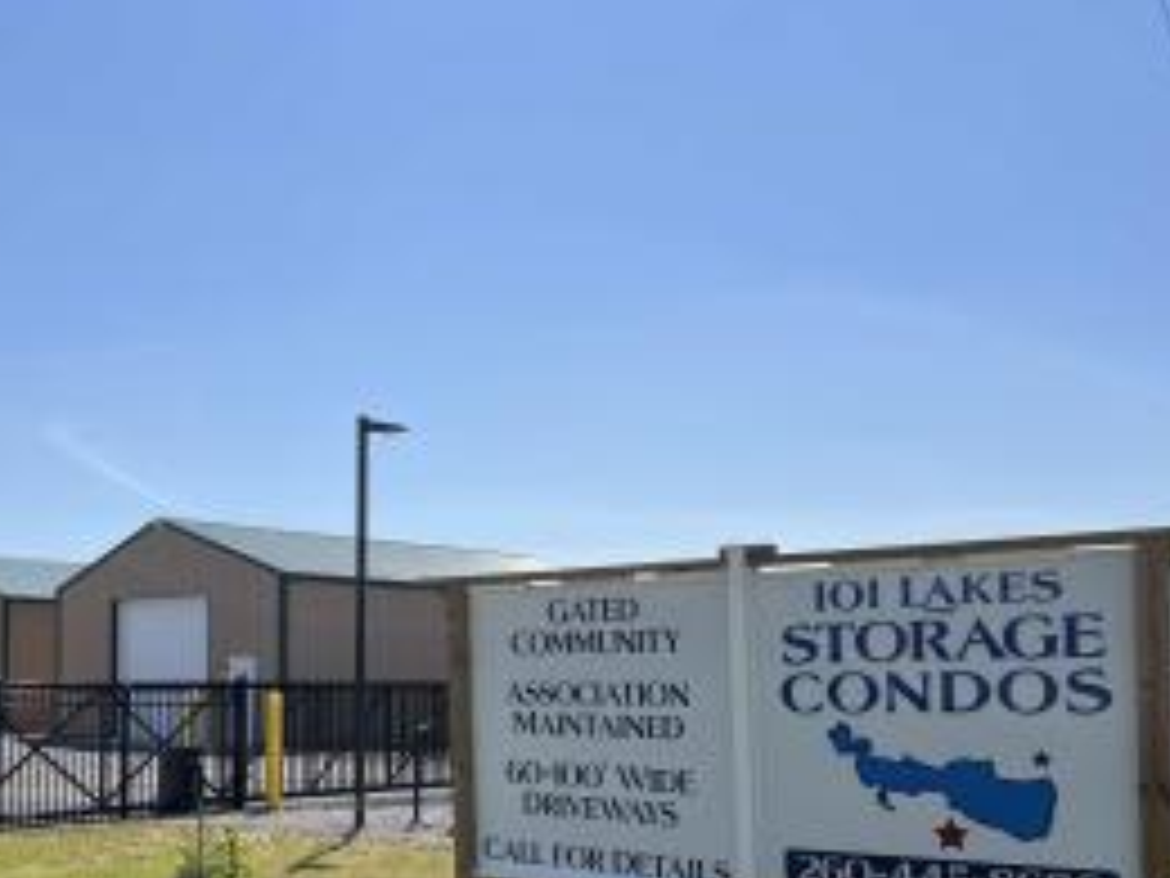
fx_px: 1352
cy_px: 666
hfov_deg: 45.5
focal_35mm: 40
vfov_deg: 35.1
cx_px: 320
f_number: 1.5
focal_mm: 5.7
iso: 50
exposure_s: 1/6993
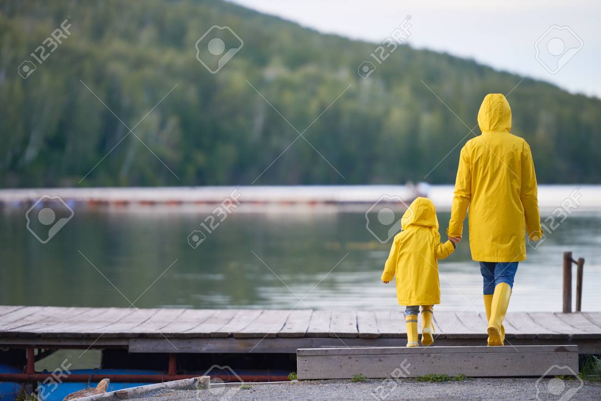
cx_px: 300
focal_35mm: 200
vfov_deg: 6.9
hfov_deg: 10.3
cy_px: 200
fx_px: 3339
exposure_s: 1/800
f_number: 2.8
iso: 500
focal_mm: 200
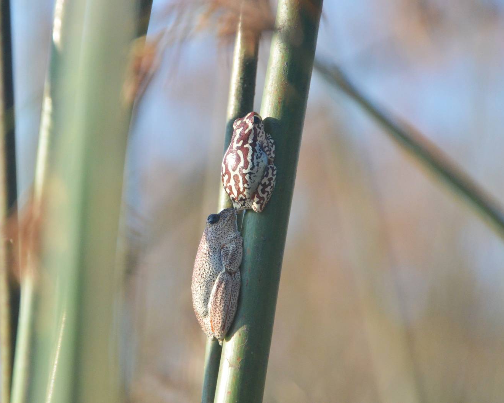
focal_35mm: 459
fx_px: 6848
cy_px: 202
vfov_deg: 3.4
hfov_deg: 4.2
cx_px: 202
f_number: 11
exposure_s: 1/2000
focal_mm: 270
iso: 2500
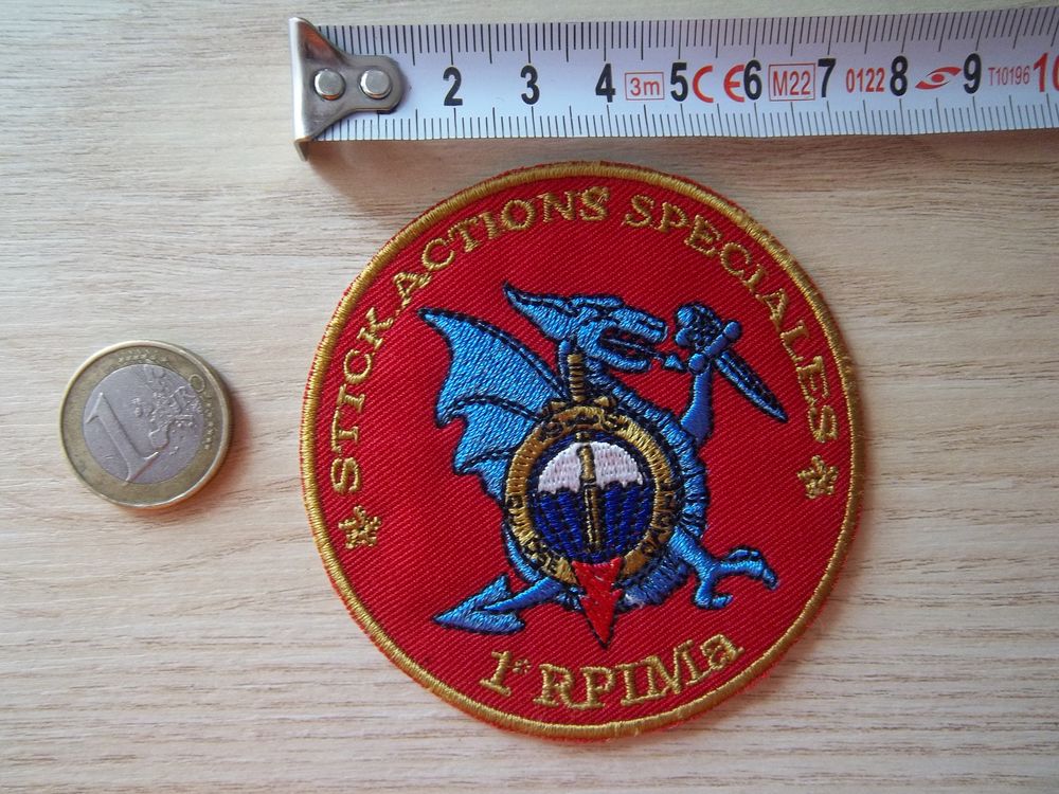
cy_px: 397
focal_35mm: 28
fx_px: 857
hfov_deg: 63.4
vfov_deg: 49.7
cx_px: 530
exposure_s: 1/30
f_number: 3.5
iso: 158
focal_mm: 5.05
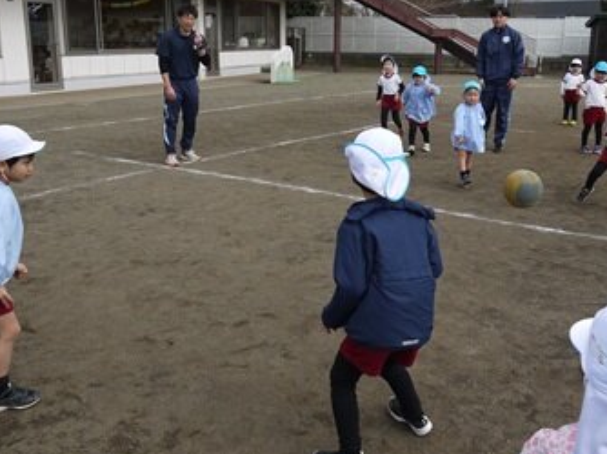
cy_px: 192
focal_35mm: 36
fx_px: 631
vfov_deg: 39.5
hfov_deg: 51.2
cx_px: 345
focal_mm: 14
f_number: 6.3
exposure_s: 1/400
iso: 100
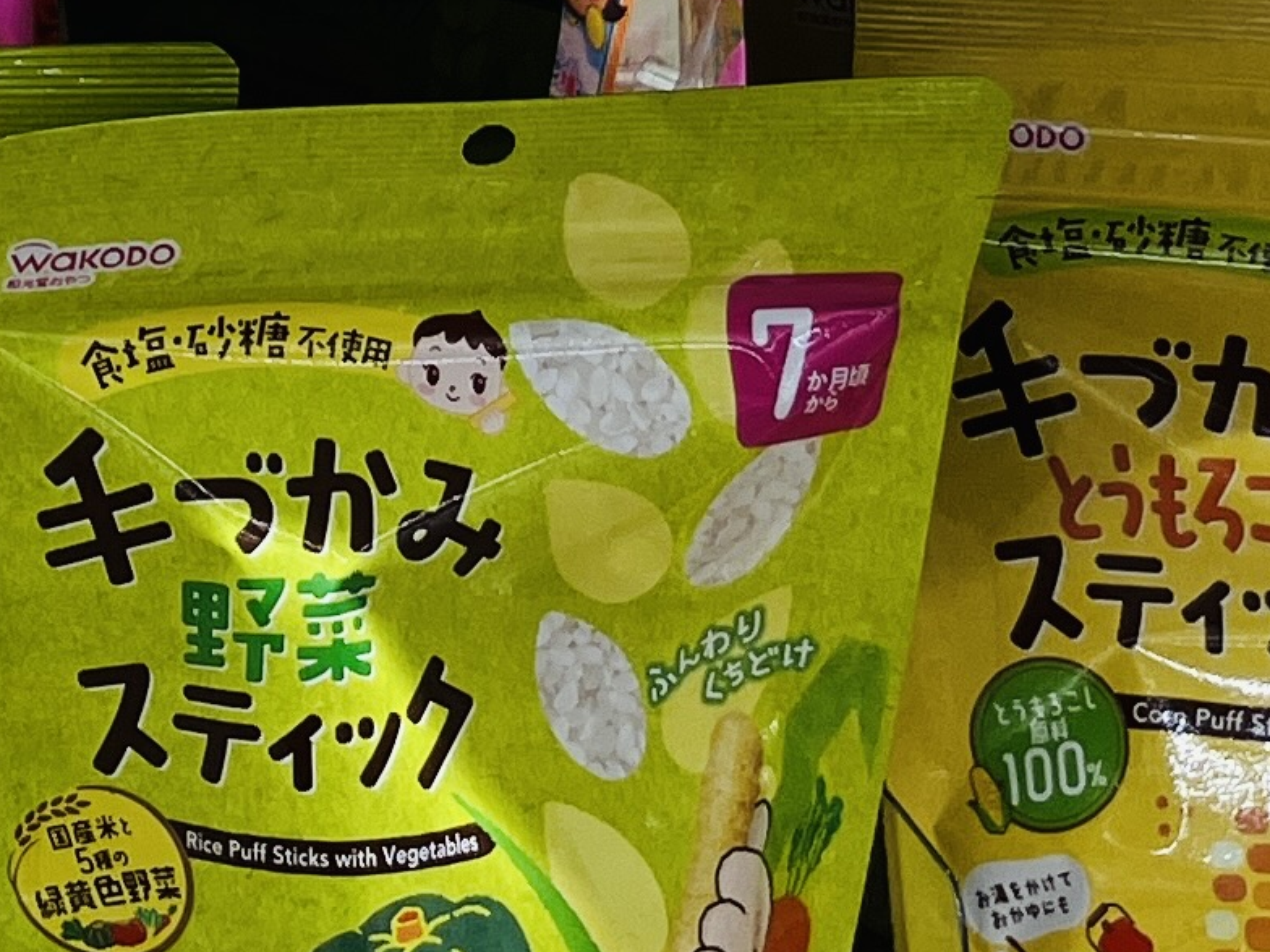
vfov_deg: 9.6
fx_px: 5283
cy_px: -920
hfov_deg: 13.2
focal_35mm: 144
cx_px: -382
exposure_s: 1/100
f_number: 1.8
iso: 32
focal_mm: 3.99
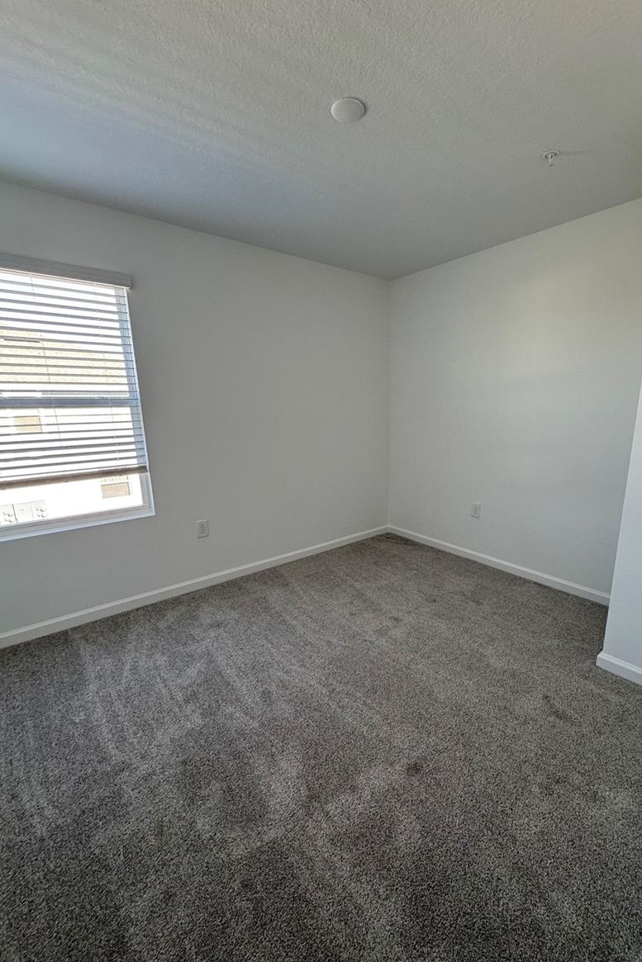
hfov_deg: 77.0
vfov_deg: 100.4
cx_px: 359
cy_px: 488
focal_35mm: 15
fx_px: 401
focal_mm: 2.22
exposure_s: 1/99
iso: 200
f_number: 2.2
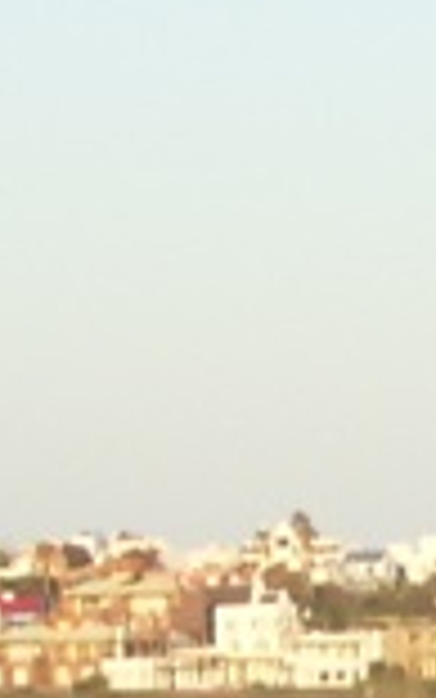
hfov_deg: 2.9
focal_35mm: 449
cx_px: 814
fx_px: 8528
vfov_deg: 4.7
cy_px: 941
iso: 80
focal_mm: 13.5
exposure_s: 1/250
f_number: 4.1
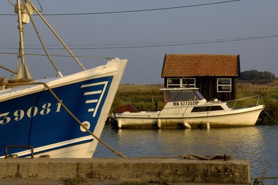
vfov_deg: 16.2
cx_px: 139
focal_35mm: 84
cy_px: 92
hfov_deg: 24.2
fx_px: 648
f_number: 9
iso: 100
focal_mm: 56
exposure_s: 1/125
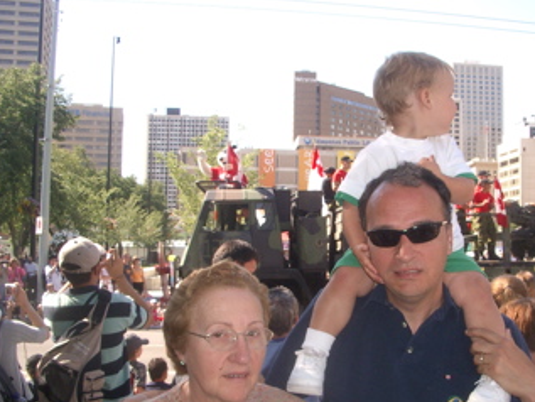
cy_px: 243
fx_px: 727
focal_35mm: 47
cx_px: 341
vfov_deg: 30.8
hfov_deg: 40.1
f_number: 4.3
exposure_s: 1/320
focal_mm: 5.8
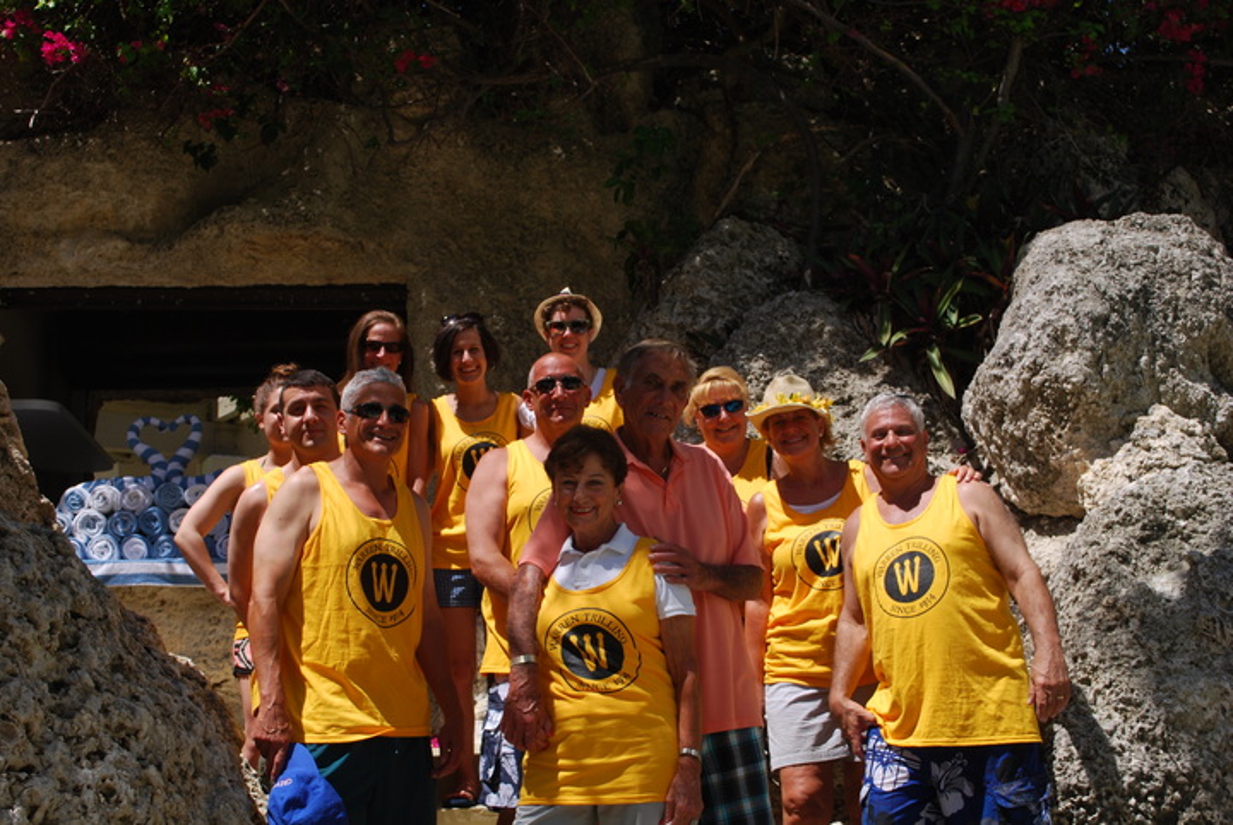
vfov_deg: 28.2
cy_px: 412
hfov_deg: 41.1
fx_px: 1646
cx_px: 616
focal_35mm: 48
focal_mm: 32
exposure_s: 1/200
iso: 100
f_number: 7.1
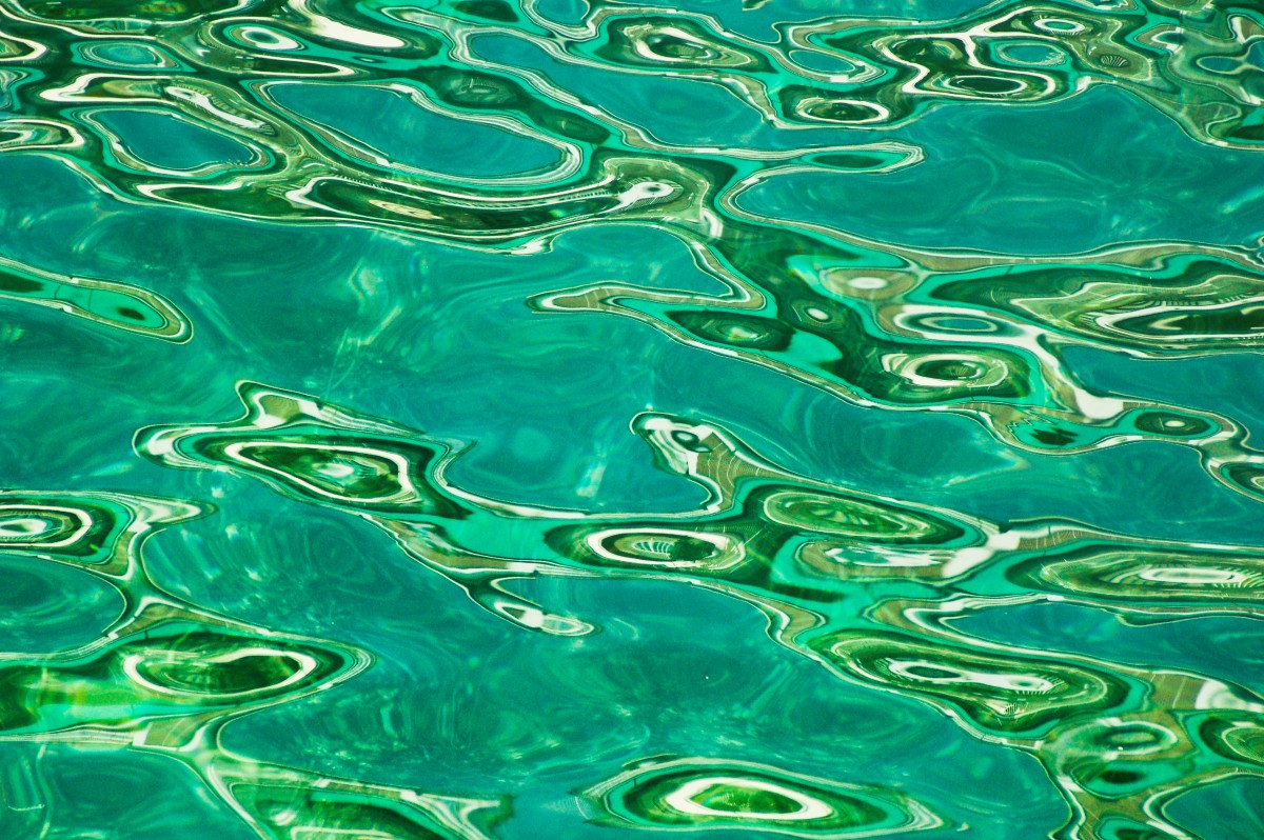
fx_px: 9209
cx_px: 632
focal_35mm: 262
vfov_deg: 5.2
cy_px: 420
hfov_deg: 7.9
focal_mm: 175
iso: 500
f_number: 5.6
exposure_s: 1/500
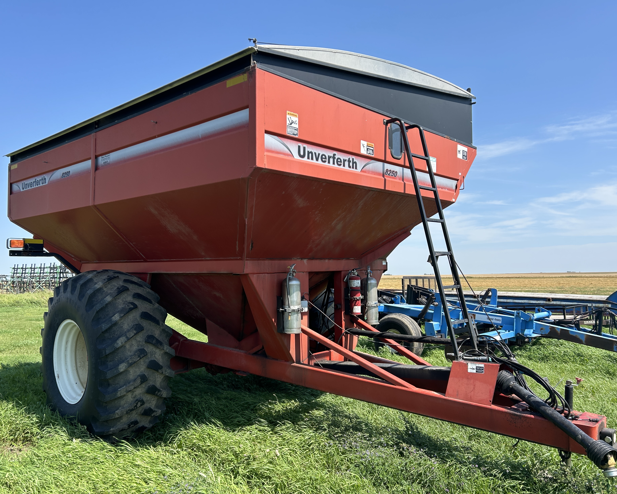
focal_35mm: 28
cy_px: 248
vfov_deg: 51.5
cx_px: 283
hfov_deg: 62.1
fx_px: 511
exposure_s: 1/2513
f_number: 1.5
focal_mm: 5.7
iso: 50
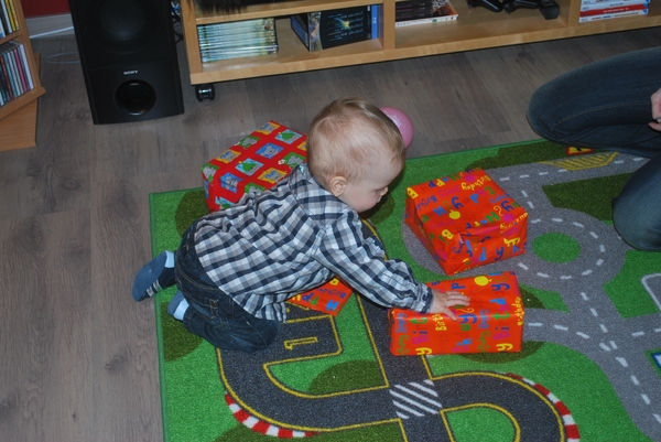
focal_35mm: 54
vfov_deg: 25.1
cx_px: 330
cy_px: 221
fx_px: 992
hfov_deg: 36.8
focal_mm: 36
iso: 200
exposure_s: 1/60
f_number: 5.3
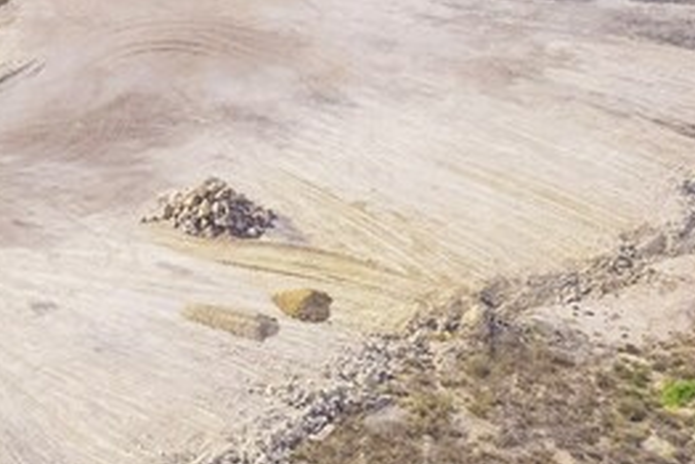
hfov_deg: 14.4
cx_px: -245
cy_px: 66
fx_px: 2627
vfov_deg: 10.1
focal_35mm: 136
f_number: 2.8
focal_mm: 8.38
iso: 140
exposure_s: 1/3000
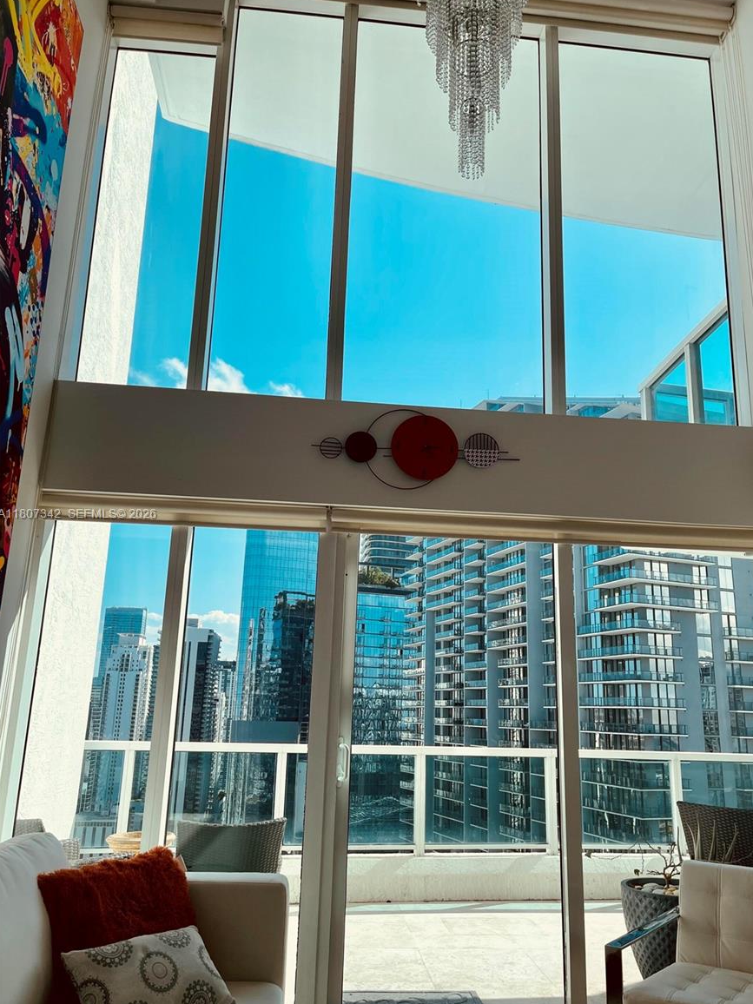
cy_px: 515
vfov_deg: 65.3
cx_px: 386
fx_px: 783
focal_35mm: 27
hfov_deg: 51.3
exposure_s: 1/2717
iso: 32
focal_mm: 5.1
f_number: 1.6
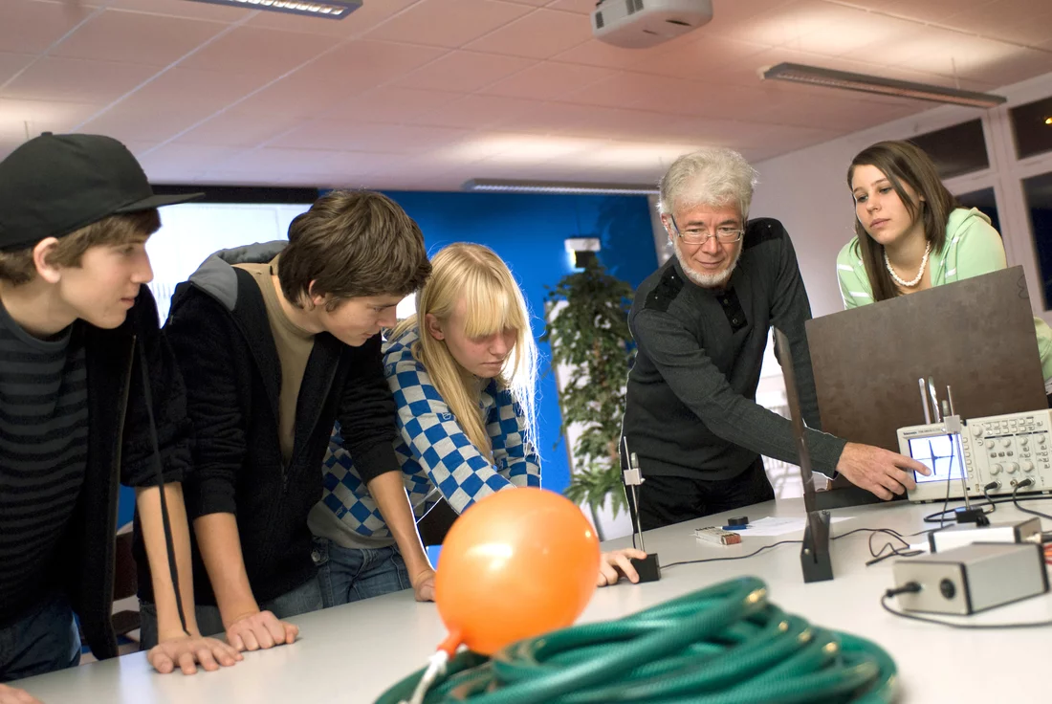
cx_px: 526
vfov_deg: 32.0
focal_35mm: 42
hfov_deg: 46.4
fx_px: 1229
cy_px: 352
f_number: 2.8
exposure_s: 1/90
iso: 500
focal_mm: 28
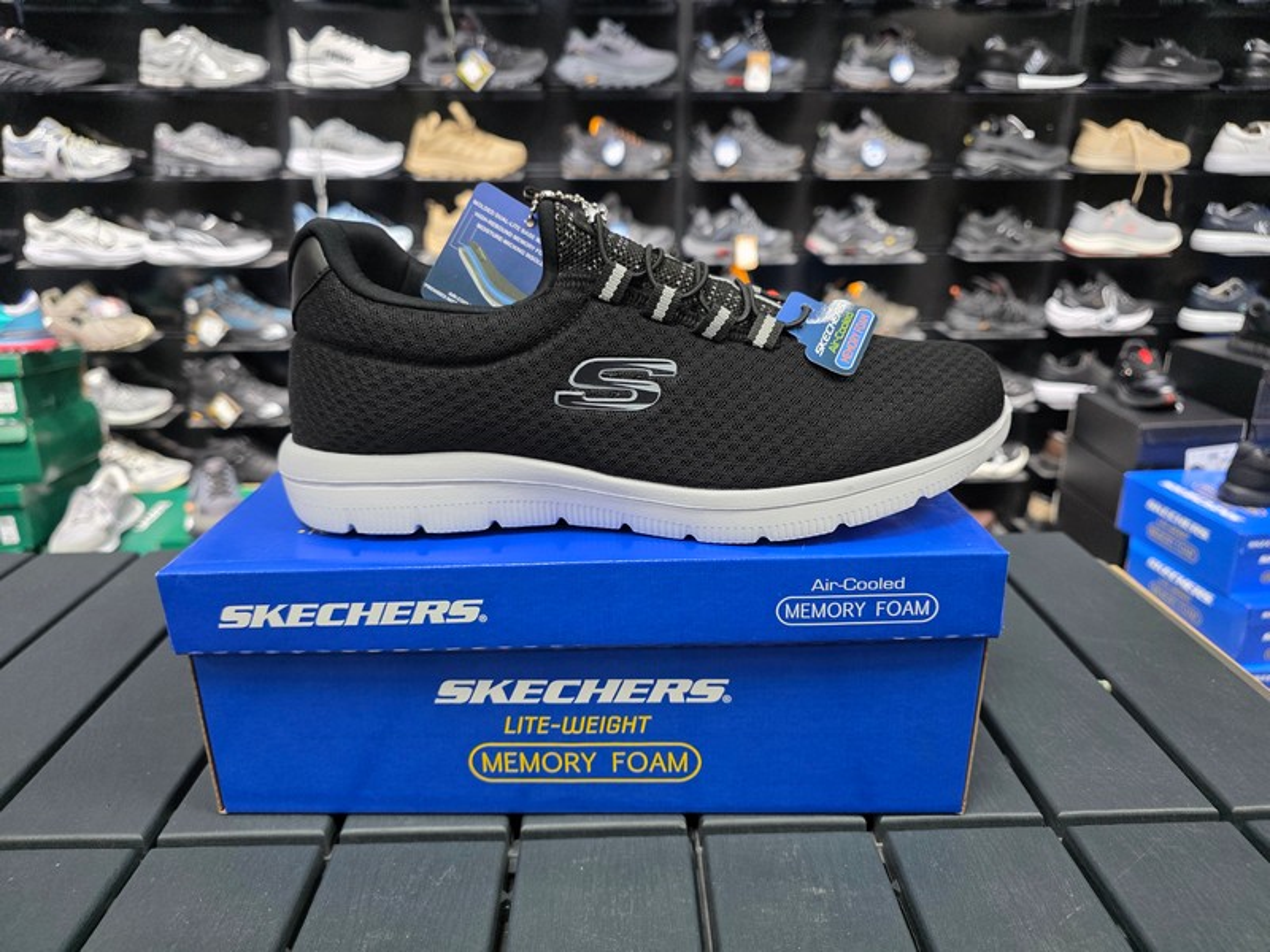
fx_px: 844
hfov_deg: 73.9
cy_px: 476
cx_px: 635
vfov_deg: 58.9
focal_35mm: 23
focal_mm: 6.3
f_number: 1.7
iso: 250
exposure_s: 1/100
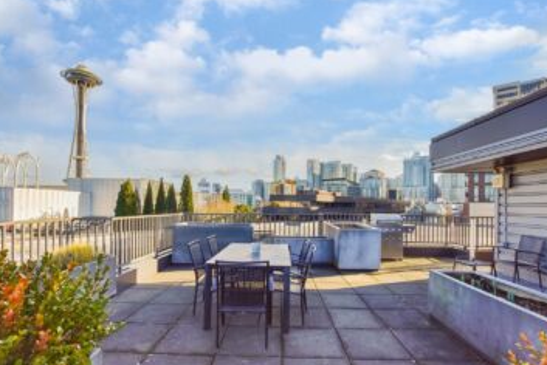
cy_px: 200
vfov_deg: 70.4
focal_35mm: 17
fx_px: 259
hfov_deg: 93.2
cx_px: 279
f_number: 8
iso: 250
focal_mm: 10
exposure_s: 1/500
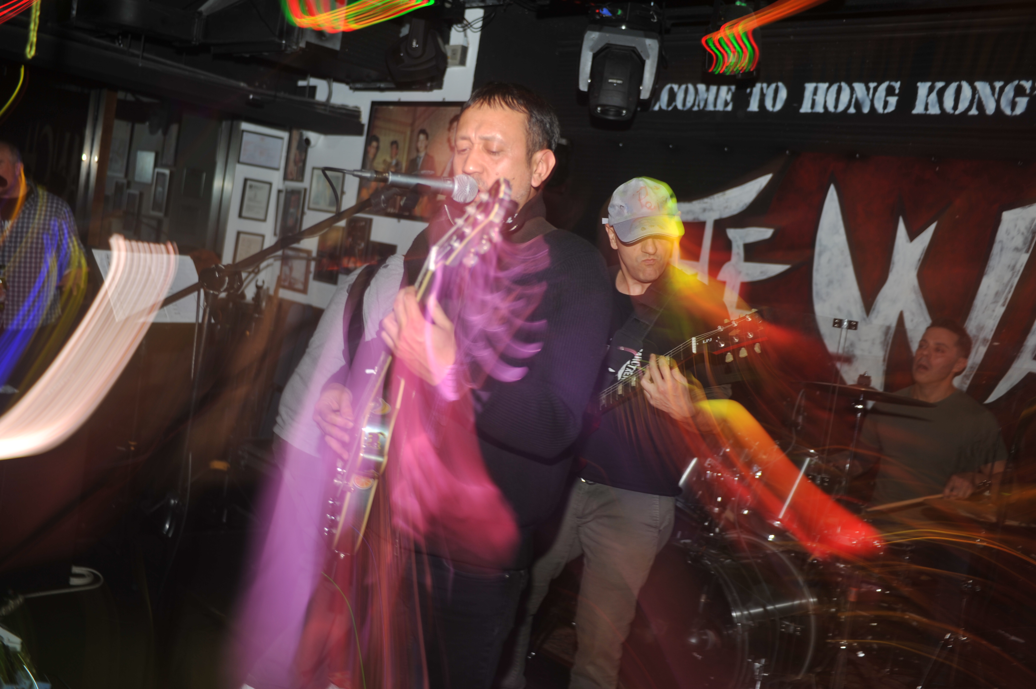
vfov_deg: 19.4
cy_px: 344
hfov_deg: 28.9
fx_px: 2013
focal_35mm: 70
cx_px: 518
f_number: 2.8
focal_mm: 70
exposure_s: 1/6
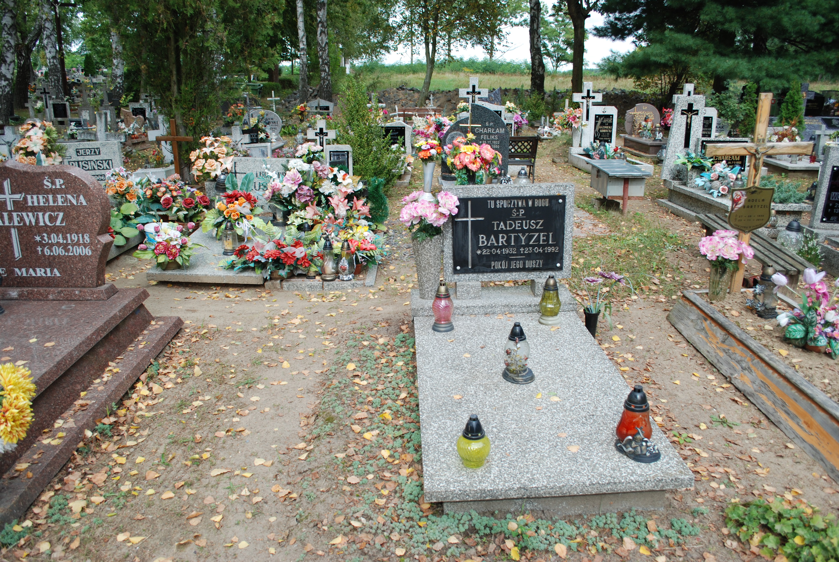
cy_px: 281
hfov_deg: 67.3
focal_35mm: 27
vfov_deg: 48.0
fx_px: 630
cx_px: 420
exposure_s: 1/125
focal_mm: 18
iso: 110
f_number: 5.6
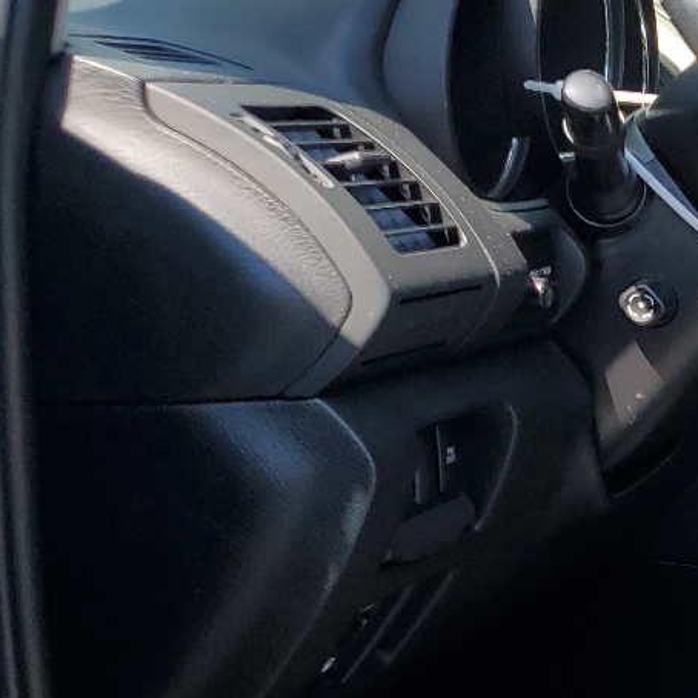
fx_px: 1848
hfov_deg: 17.6
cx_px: 1225
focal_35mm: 81
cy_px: 455
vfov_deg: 21.3
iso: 50
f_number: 1.5
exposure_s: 1/667
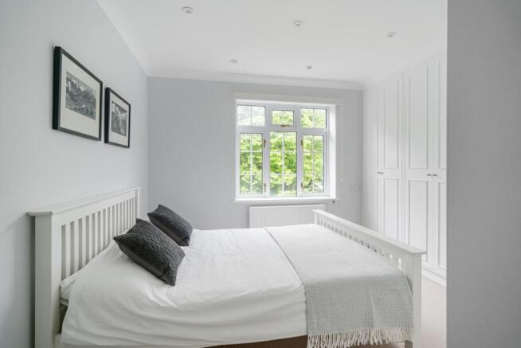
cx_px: 260
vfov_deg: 73.8
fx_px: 232
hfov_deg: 96.7
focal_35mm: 16
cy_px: 174
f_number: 4
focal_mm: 16
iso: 640
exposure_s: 1/8
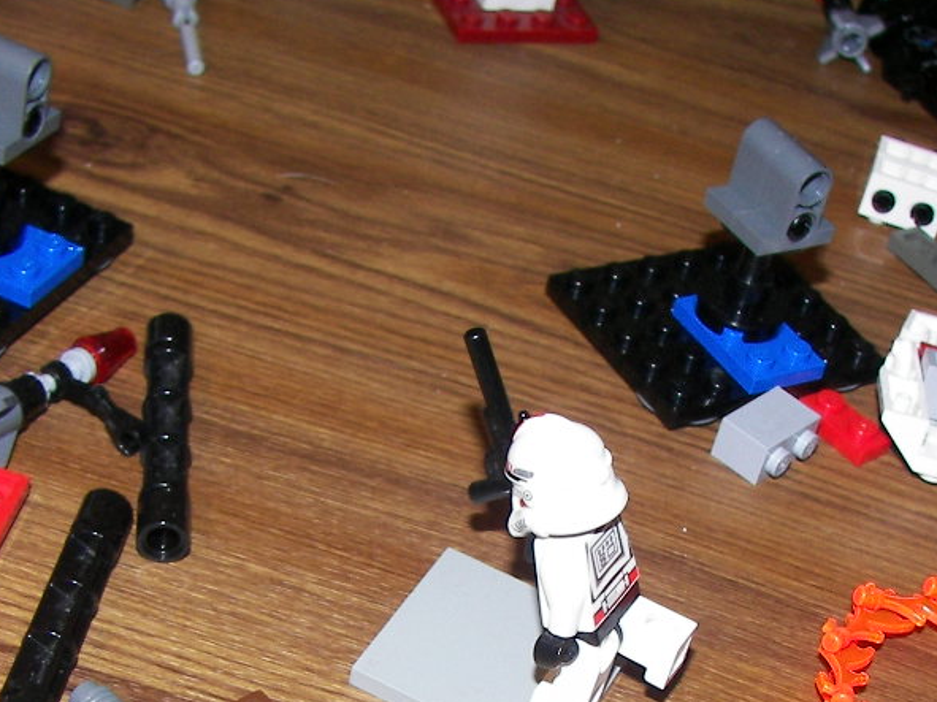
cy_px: 673
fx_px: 2111
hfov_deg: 25.0
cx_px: 484
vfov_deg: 18.5
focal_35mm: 78
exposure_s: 1/30
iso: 100
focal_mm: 6
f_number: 2.8
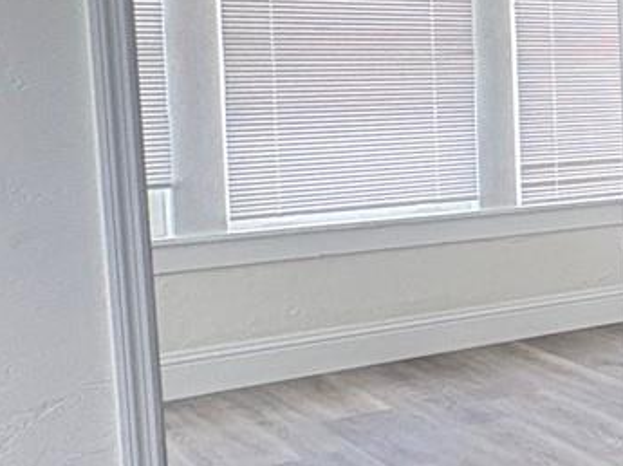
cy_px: 119
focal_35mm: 65
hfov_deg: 17.2
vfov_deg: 22.3
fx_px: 1169
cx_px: 1353
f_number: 2.2
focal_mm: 2.22
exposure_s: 1/99
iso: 200
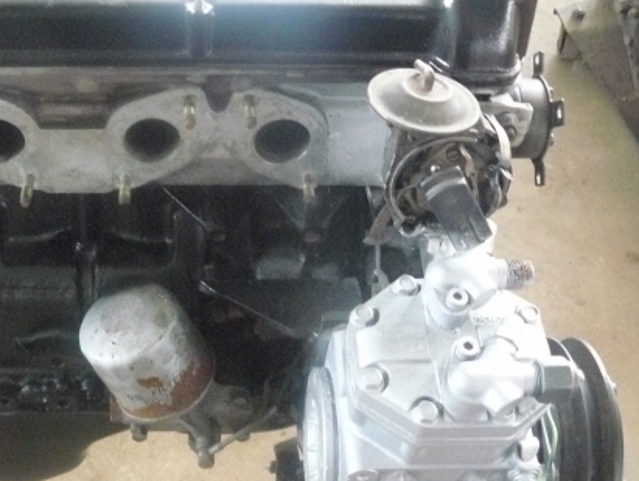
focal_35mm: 56
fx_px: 1035
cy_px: 191
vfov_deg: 26.1
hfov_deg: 33.8
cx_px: 182
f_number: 2.8
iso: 800
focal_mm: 6
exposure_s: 1/30
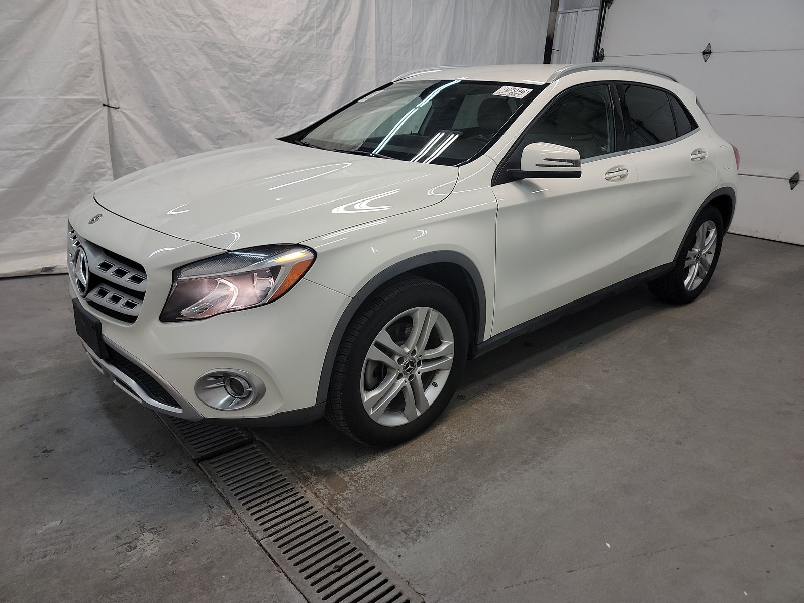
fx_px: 557
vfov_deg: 56.8
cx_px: 402
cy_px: 302
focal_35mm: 24
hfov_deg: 71.6
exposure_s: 1/59
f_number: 1.8
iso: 66
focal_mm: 6.7
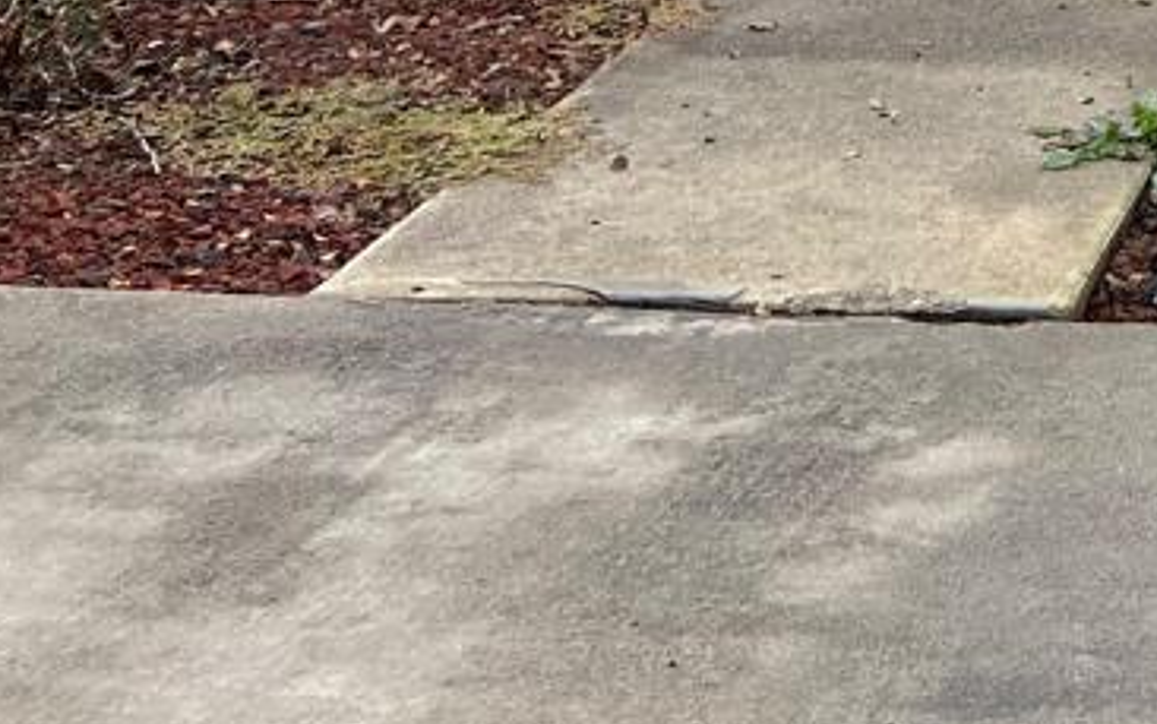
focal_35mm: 113
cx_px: 2150
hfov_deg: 15.5
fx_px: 3564
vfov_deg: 10.3
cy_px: -915
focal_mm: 5.7
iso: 50
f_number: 1.5
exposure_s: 1/541
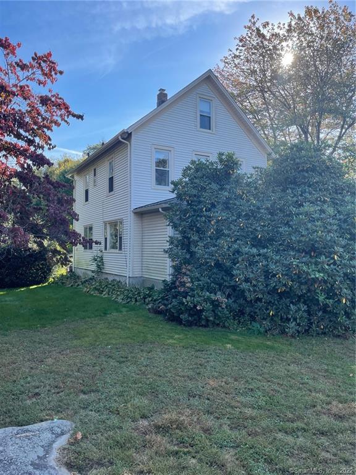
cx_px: 178
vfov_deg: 67.3
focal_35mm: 26
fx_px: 357
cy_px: 238
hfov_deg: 53.1
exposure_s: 1/1370
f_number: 1.6
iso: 32
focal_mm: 5.1
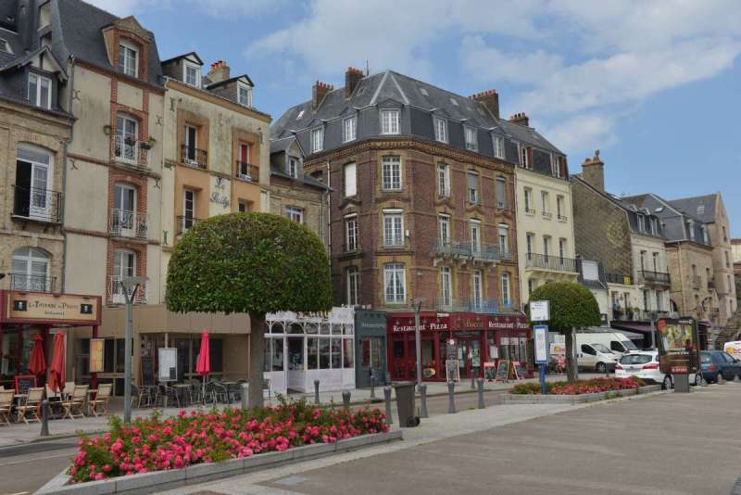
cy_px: 248
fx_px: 782
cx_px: 370
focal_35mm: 38
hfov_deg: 50.7
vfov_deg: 35.1
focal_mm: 38
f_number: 10
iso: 125
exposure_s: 1/250
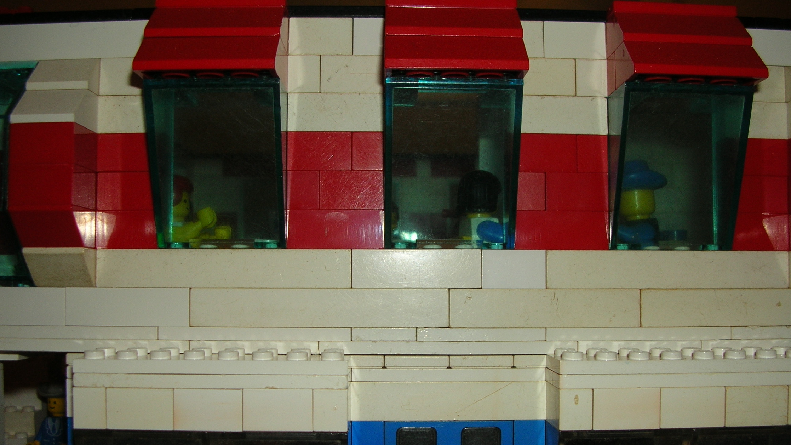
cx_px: 403
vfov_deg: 30.3
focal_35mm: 39
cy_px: 276
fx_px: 818
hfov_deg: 51.6
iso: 50
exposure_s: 1/60.1
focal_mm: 5.8
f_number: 2.8
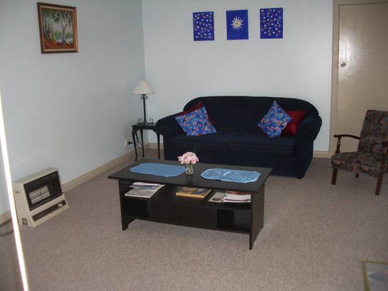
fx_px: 392
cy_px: 146
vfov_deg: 40.7
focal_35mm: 35
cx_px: 194
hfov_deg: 52.6
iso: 200
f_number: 2.6
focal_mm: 5.8
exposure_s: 1/60
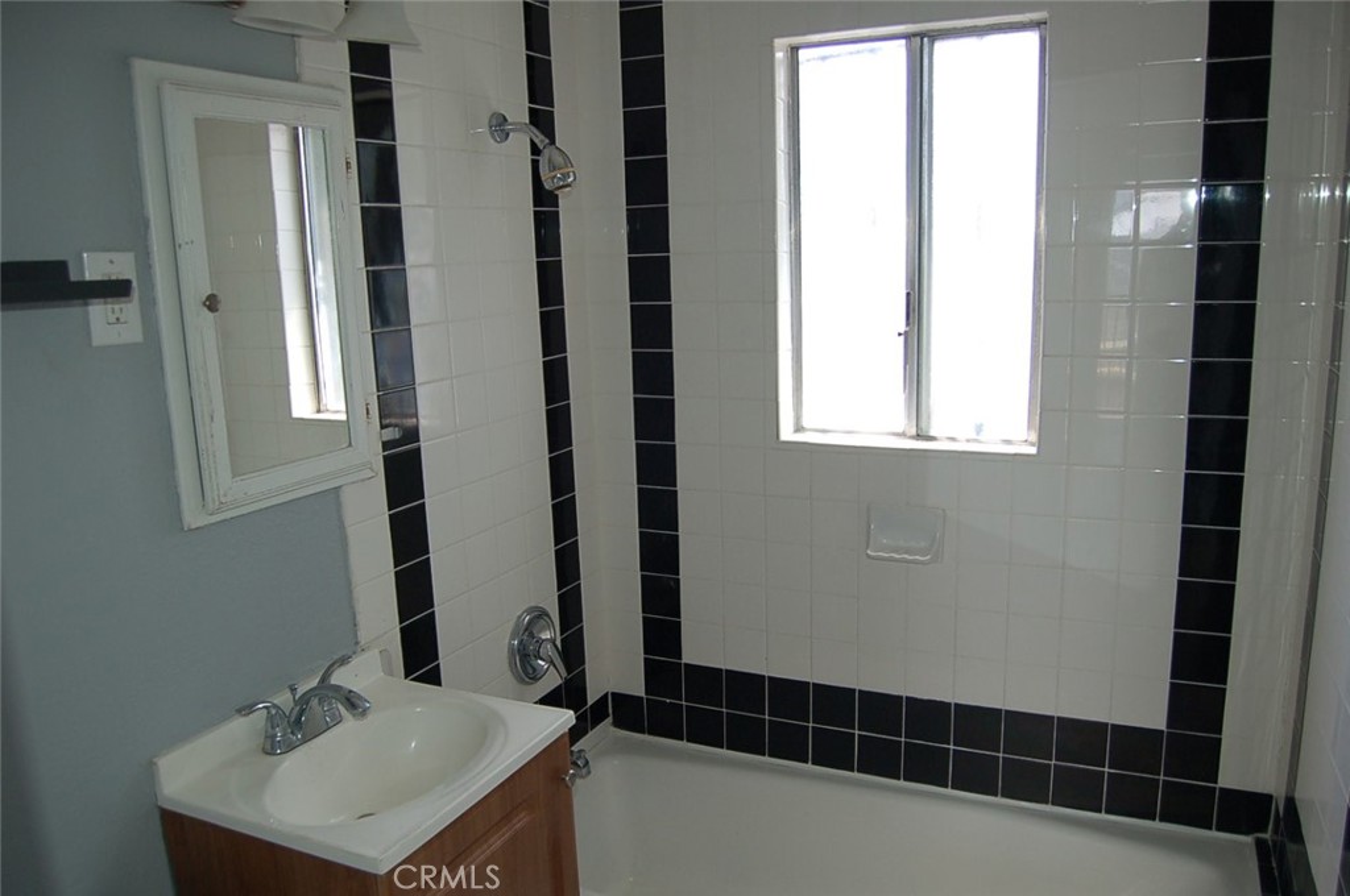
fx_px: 1011
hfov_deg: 67.4
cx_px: 675
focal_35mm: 27
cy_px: 448
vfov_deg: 47.8
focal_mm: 18
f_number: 3.5
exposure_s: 1/200
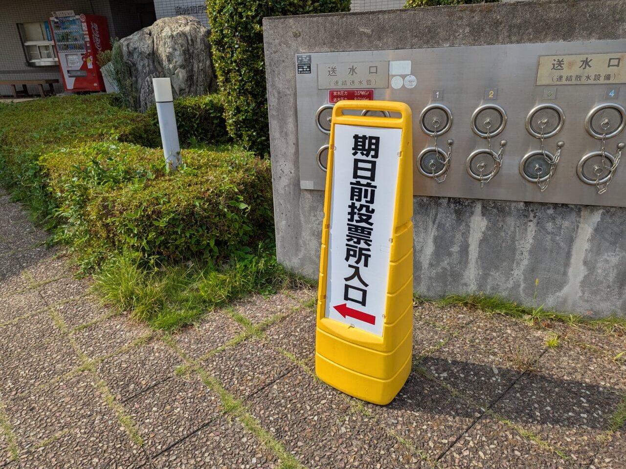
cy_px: 234
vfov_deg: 56.8
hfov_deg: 71.6
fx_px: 434
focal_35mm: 24
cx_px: 313
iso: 42
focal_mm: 6.81
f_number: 1.85
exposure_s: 1/2262
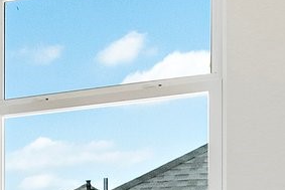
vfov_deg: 14.1
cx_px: -297
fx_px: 745
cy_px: 238
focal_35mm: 94
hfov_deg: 16.3
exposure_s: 1/30
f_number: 8
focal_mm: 13
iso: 640
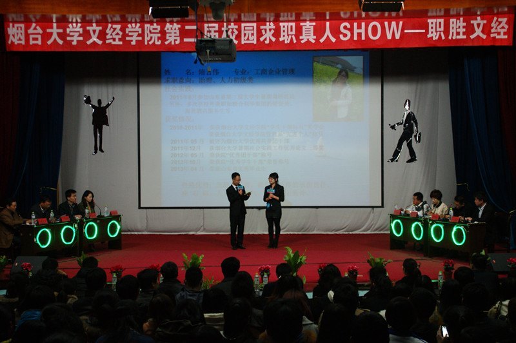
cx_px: 258
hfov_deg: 37.9
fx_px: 752
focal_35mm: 52
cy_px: 172
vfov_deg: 25.7
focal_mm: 35
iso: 400
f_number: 4.5
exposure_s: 1/30
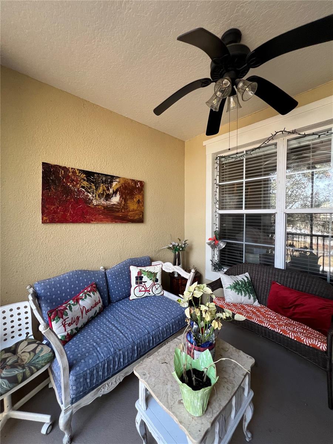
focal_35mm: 13
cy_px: 222
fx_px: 167
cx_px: 166
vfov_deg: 106.2
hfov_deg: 89.9
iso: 200
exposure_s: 1/99
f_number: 1.8
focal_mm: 1.57
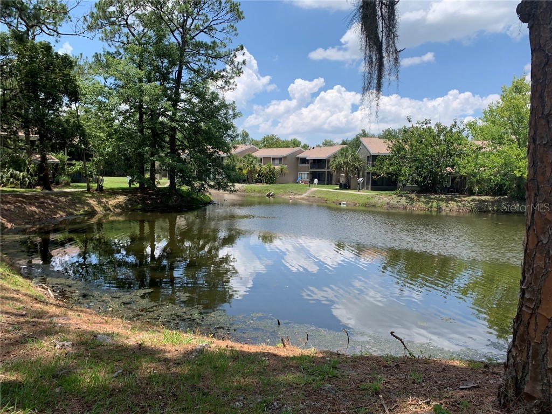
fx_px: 415
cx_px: 276
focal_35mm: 26
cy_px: 207
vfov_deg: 53.1
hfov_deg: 67.3
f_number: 1.8
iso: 25
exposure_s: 1/1634
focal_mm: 4.25
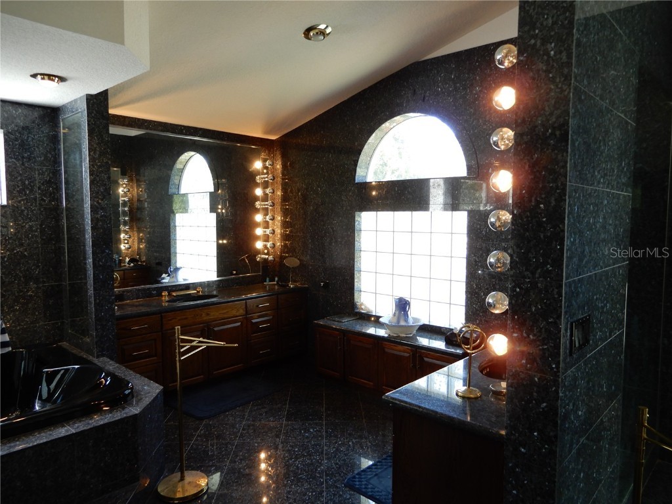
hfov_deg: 71.6
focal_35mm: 24
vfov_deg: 56.8
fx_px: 466
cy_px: 252
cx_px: 336
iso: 110
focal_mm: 4.3
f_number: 3.4
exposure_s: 1/30
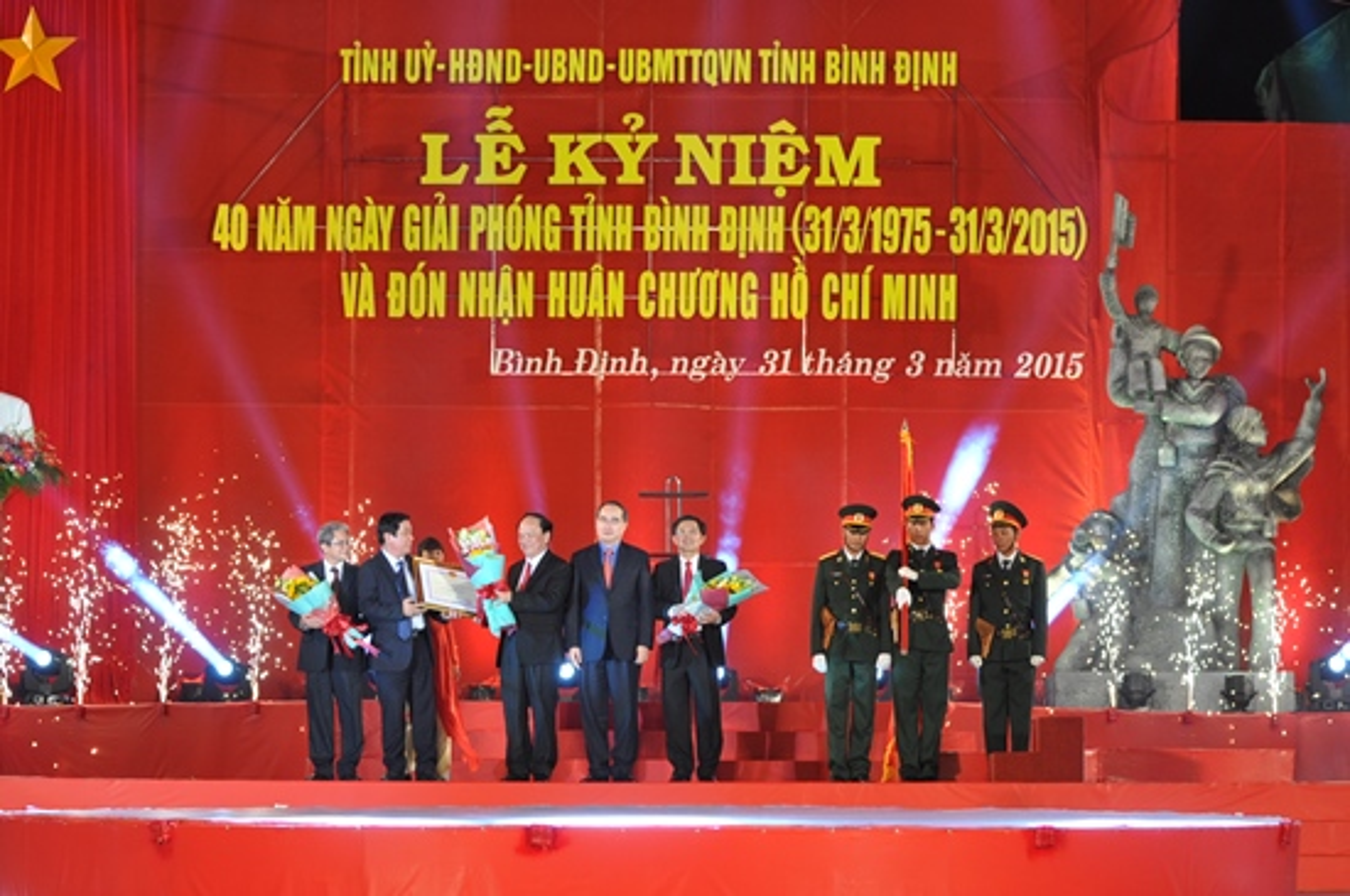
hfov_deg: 17.1
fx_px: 4493
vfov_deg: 11.4
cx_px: 675
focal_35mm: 120
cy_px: 448
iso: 500
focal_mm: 80
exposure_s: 1/160
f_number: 3.2
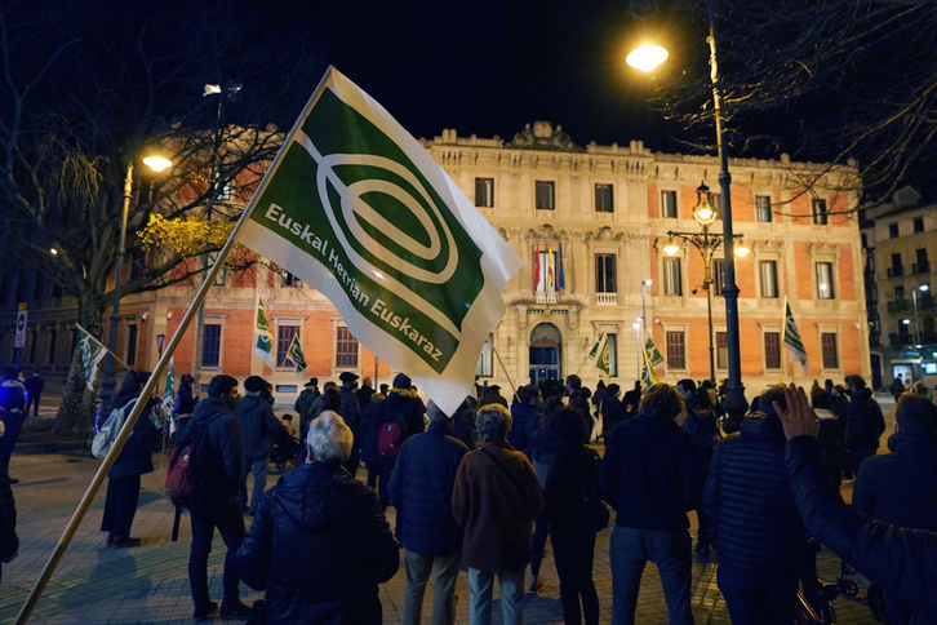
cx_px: 468
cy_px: 312
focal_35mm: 16
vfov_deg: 73.7
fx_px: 416
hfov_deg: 96.7
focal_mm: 16
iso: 3200
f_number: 2.8
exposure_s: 1/125
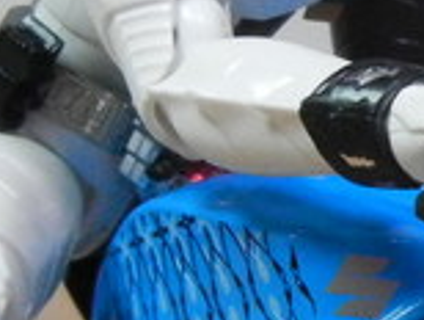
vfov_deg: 7.4
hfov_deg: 9.8
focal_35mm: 199
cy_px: 353
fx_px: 2441
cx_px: 485
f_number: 3.5
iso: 640
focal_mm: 5.4
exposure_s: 1/42.8
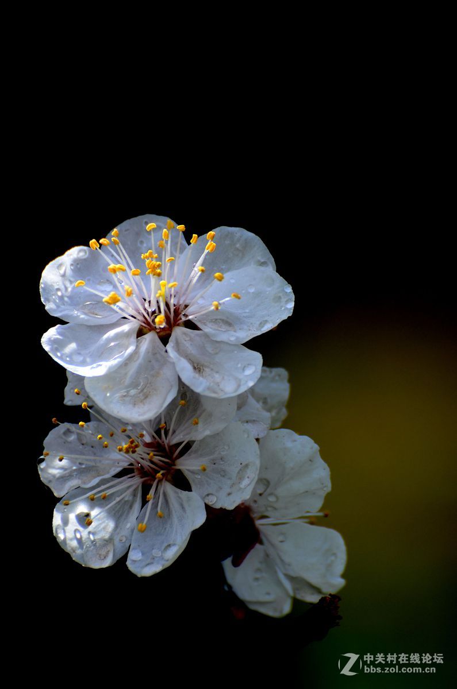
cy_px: 344
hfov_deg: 3.0
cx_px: 228
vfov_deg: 4.6
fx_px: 8605
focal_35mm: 450
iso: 200
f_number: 8
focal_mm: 300
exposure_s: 1/250
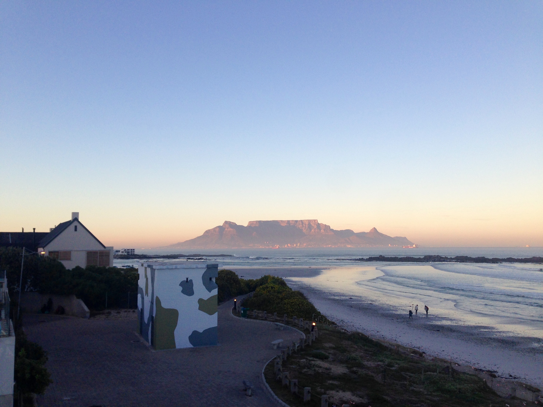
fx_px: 518
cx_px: 272
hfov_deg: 55.4
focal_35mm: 33
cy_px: 204
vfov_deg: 42.9
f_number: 2.4
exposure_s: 1/357
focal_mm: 4.12
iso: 50
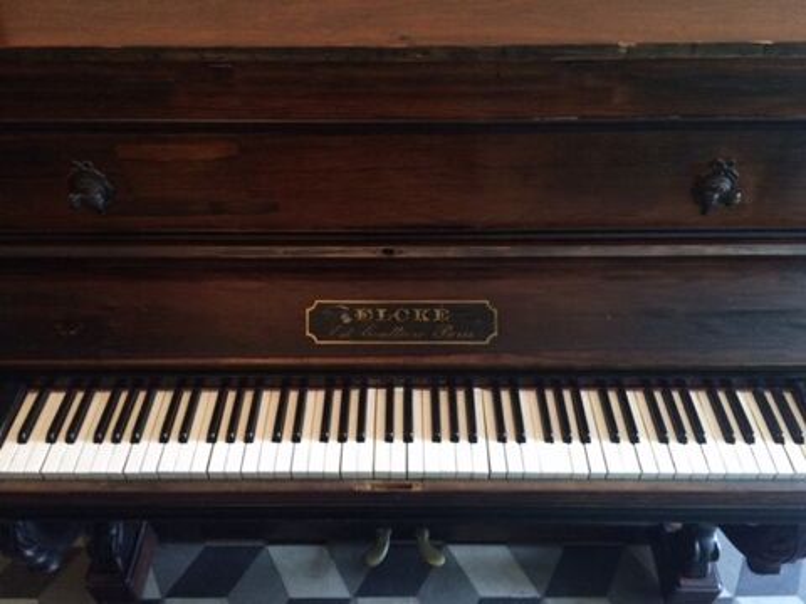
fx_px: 675
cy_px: 302
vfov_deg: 48.2
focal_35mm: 29
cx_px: 403
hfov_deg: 61.7
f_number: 2.2
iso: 320
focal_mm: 4.15
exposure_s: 1/17
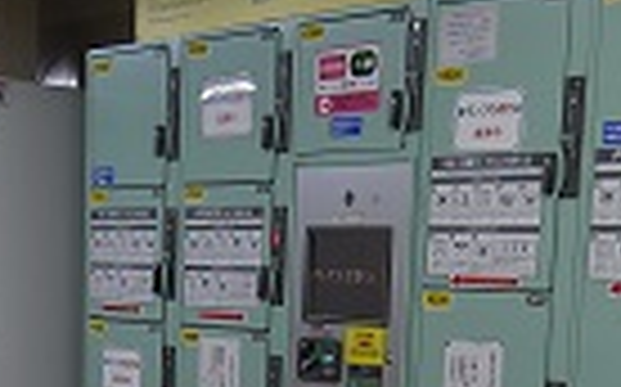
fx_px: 1454
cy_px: 572
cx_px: 333
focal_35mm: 86
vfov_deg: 14.2
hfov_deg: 24.1
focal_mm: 14
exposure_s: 1/60
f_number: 3.5
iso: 320
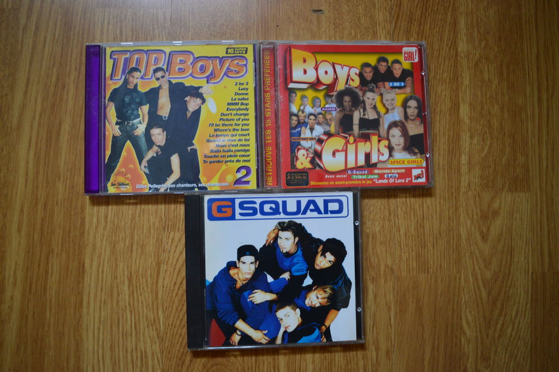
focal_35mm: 27
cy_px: 186
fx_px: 419
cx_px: 280
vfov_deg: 47.9
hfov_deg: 67.4
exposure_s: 1/15
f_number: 3.5
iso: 800
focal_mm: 18
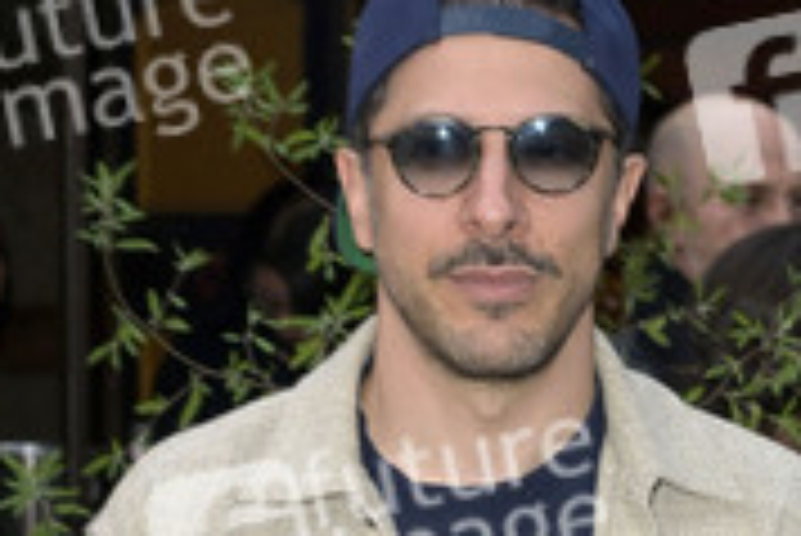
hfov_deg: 13.1
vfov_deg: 8.6
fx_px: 3496
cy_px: 752
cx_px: 508
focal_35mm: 157
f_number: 6.3
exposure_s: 1/80
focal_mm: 70
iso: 1250
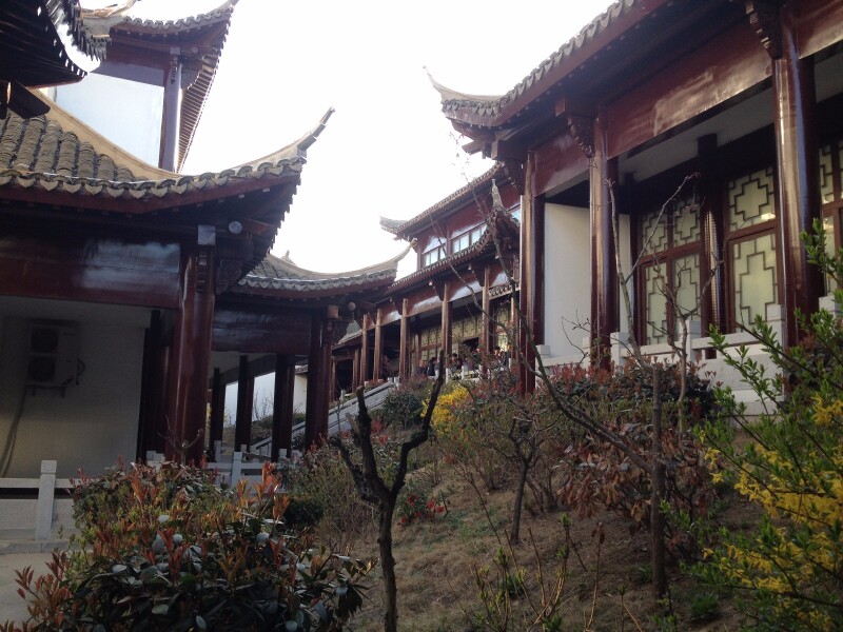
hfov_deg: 52.6
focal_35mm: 35
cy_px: 316
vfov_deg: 40.7
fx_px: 852
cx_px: 422
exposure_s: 1/160
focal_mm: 4.28
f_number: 2.4
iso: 50
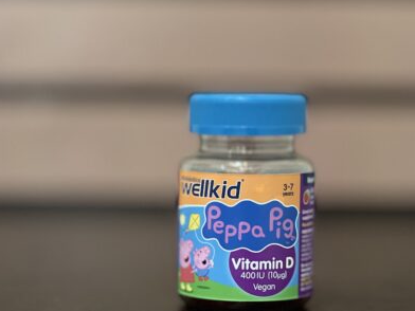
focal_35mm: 118
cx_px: 243
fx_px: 1415
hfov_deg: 16.7
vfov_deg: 12.5
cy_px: 116
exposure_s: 1/25
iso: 400
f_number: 2.8
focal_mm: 9
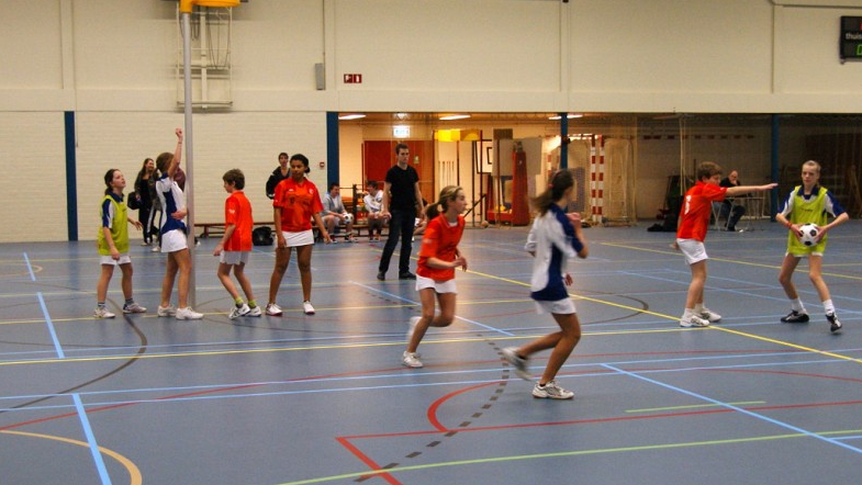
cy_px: 200
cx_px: 433
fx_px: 937
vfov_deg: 29.0
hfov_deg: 49.4
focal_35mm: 41
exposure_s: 1/100
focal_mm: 26
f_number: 4
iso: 800
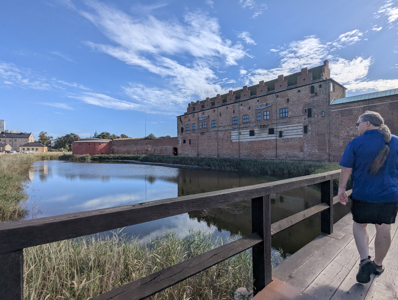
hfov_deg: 94.4
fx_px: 184
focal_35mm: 16
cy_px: 150
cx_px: 199
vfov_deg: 78.2
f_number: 2.2
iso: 44
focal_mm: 2.35
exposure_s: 1/3003
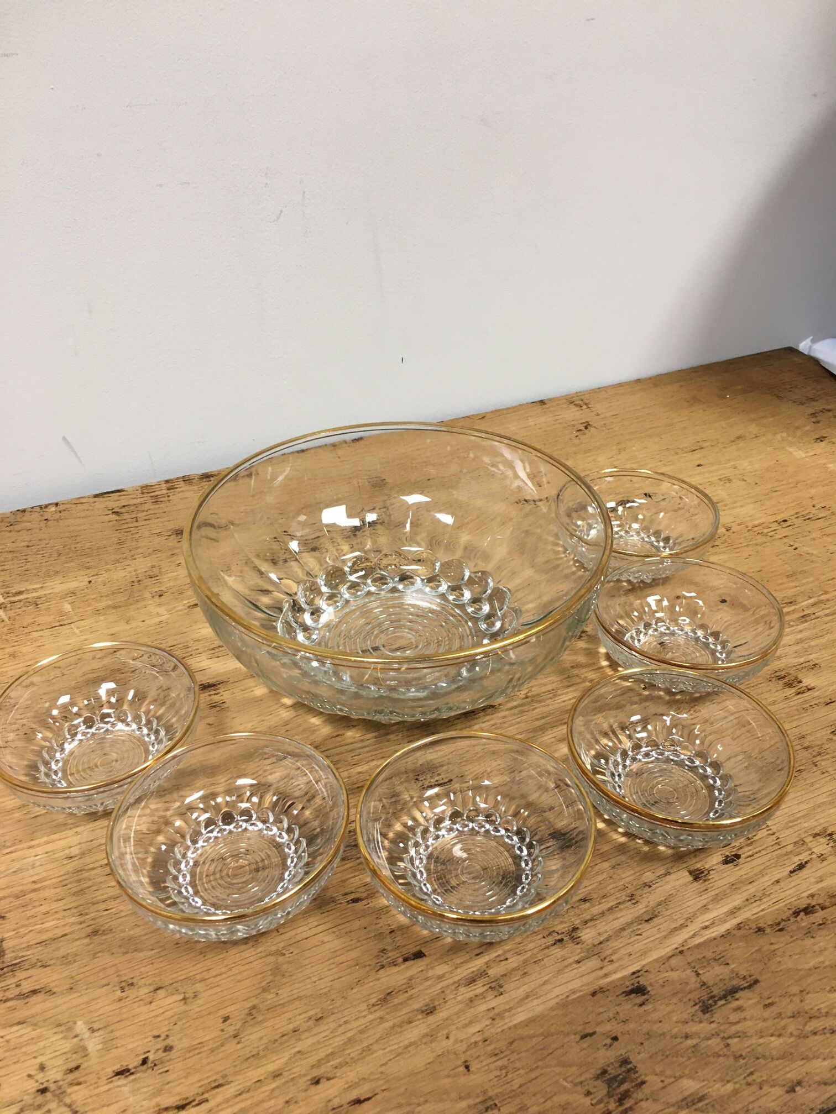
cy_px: 557
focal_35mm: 29
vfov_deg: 61.7
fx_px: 934
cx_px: 418
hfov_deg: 48.2
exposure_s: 1/33
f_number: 2.2
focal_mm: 4.15
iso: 125
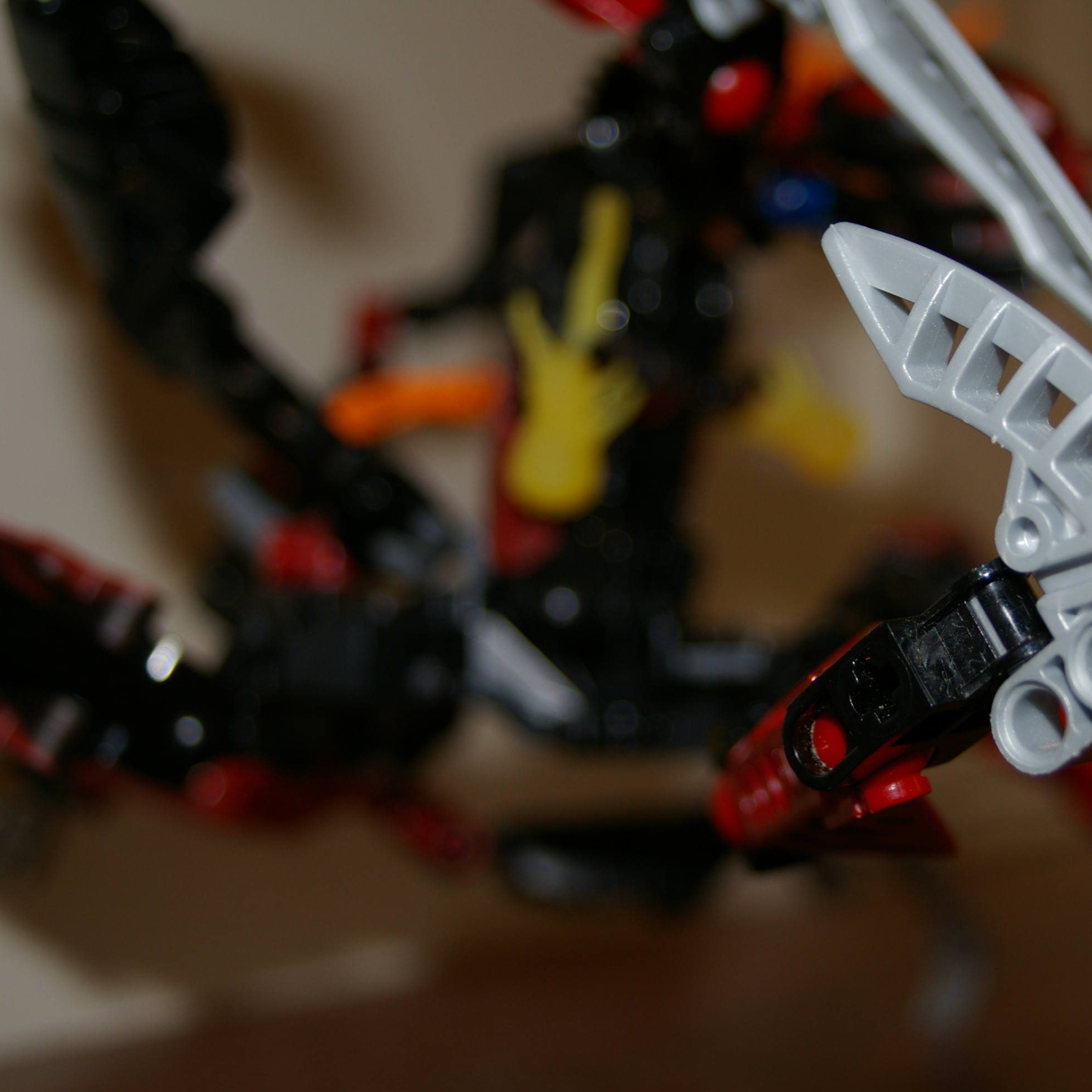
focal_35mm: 70
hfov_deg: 24.5
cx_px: 782
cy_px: 550
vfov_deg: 24.7
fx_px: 2498
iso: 200
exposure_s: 1/60
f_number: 4.5
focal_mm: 36
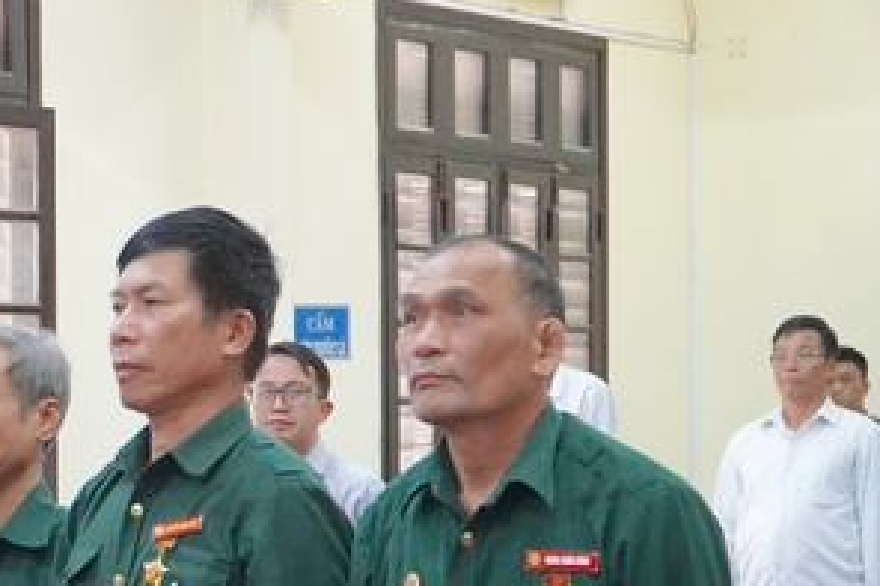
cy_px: 602
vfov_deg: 14.3
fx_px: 2298
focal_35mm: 94
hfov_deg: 20.8
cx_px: -36
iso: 5000
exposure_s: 1/160
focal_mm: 29
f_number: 4
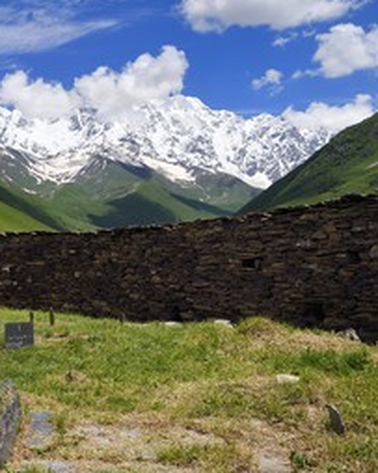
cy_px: 223
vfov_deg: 41.2
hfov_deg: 31.2
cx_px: 9
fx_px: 630
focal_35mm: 45
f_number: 14
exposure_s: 1/250
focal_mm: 29
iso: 200
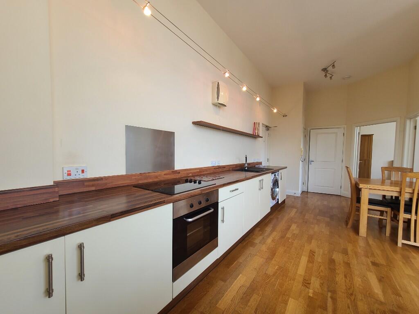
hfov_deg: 106.2
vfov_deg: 89.9
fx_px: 157
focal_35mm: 13
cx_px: 210
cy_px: 157
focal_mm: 2.2
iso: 100
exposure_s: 1/100
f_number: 2.2
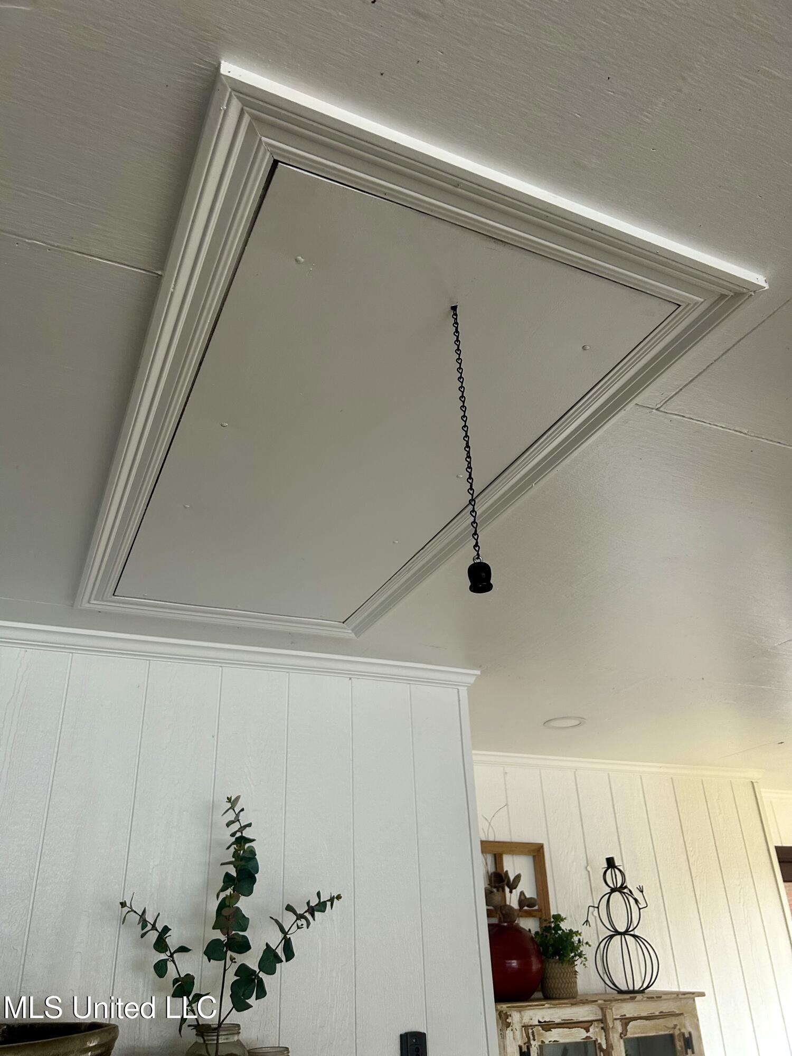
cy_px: 528
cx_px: 396
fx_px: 793
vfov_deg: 67.3
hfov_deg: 53.1
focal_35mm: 26
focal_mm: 5.7
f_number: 1.5
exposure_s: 1/100
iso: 125
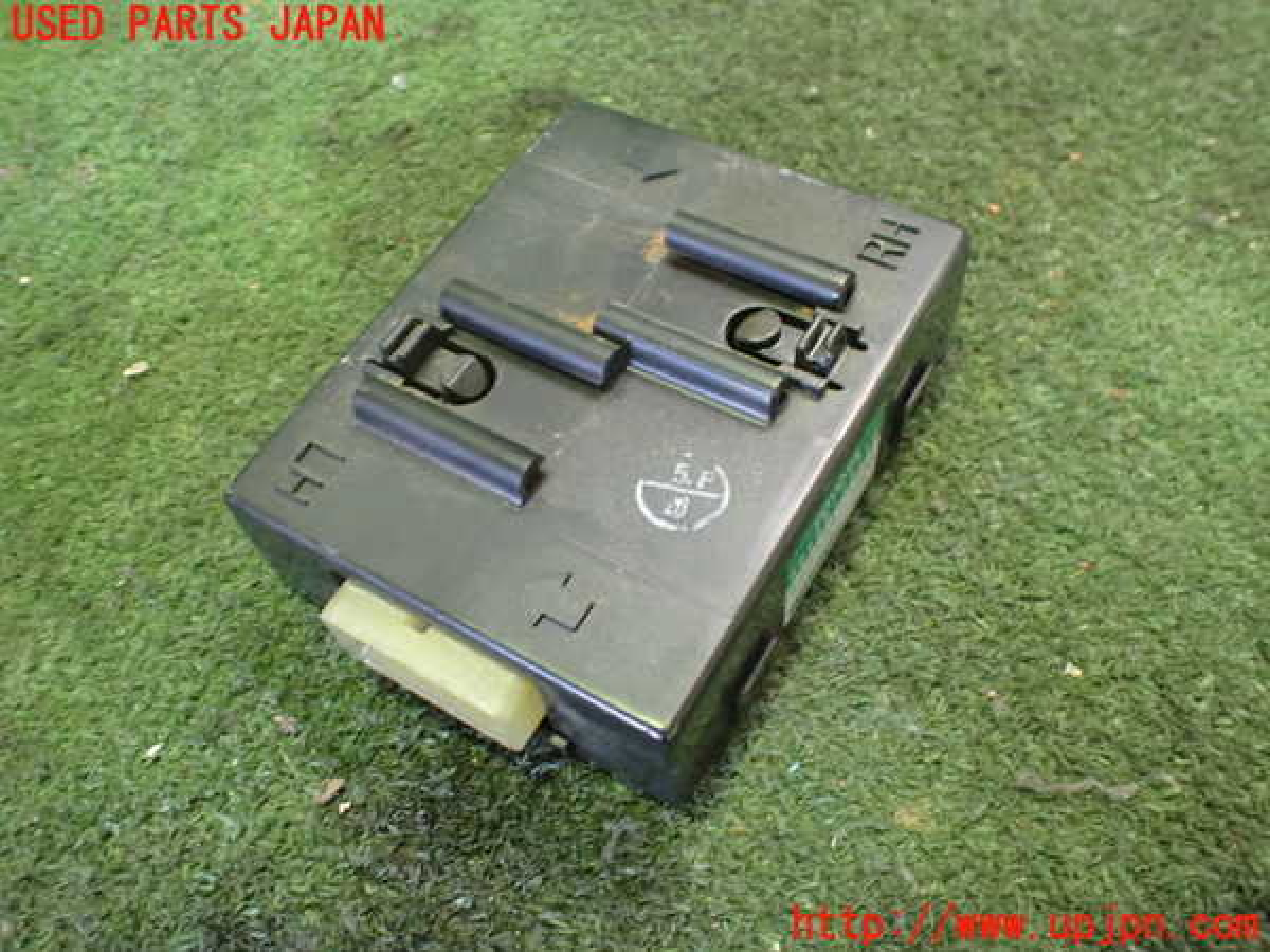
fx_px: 1101
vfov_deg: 46.8
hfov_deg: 60.0
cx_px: 635
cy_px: 476
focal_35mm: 30
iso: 1000
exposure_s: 1/30
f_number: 2.3
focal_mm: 5.4
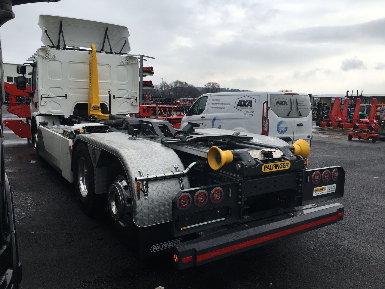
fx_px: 323
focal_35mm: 29
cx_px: 192
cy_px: 144
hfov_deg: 61.7
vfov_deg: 48.2
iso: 25
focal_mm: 4.15
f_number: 2.2
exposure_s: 1/962
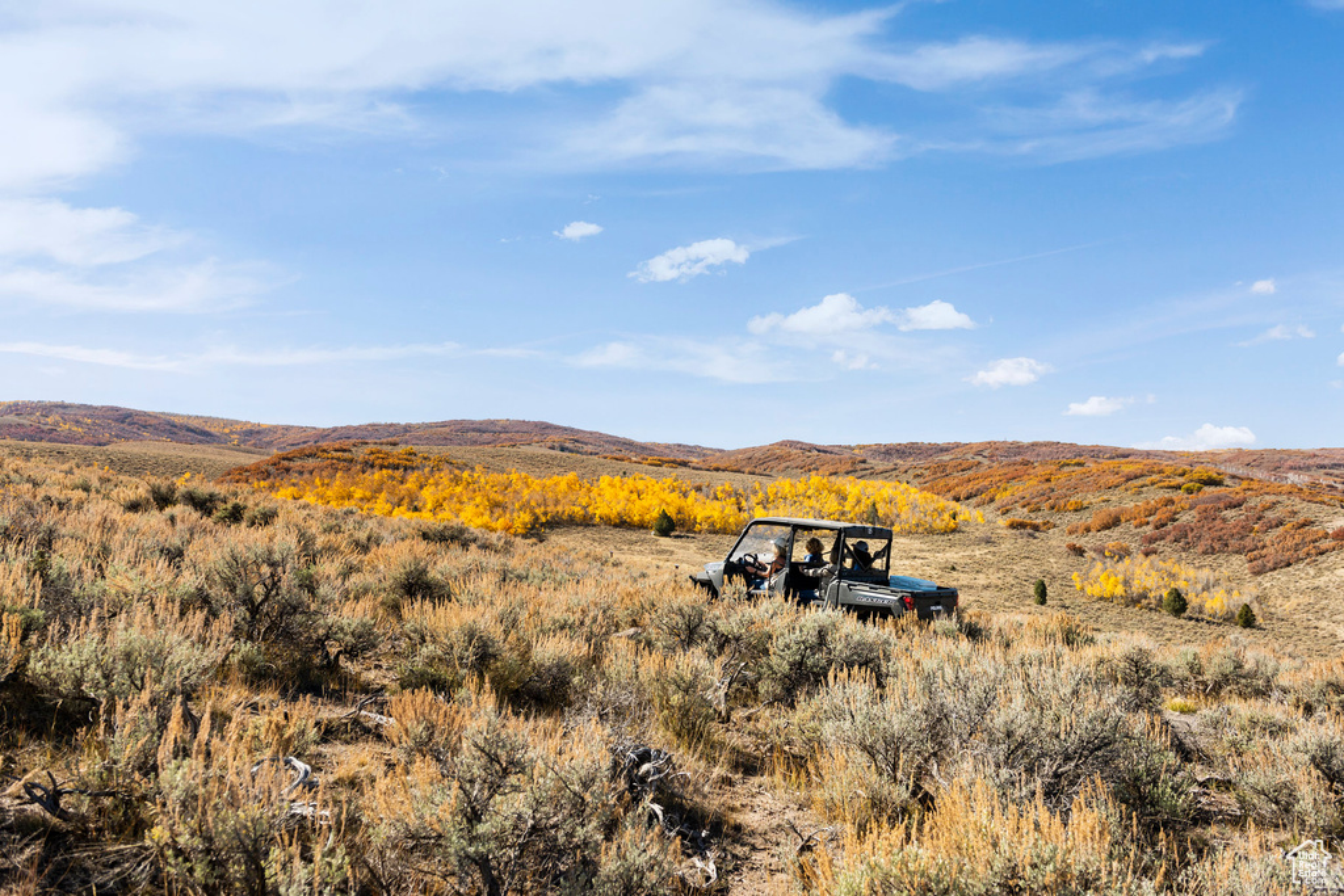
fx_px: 1045
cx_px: 672
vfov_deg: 46.4
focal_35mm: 28
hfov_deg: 65.5
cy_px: 448
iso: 200
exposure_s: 1/800
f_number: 5.6
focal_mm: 28
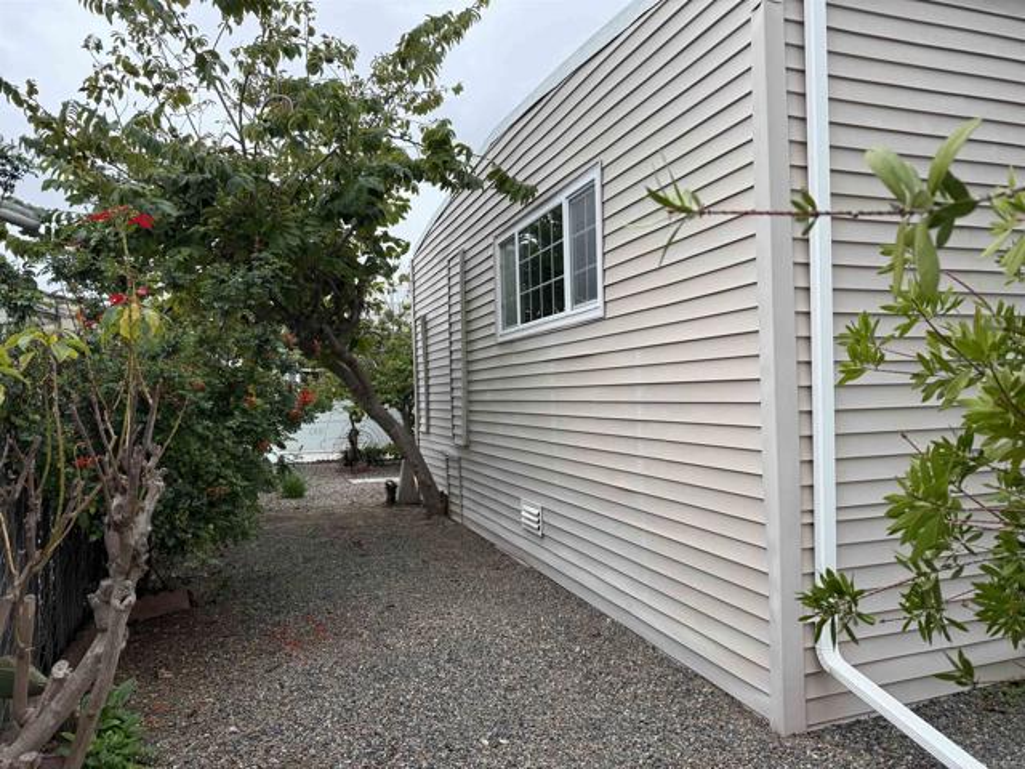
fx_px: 711
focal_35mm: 24
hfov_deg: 71.6
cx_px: 512
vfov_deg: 56.8
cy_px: 384
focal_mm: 6.76
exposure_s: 1/1314
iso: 100
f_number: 1.78
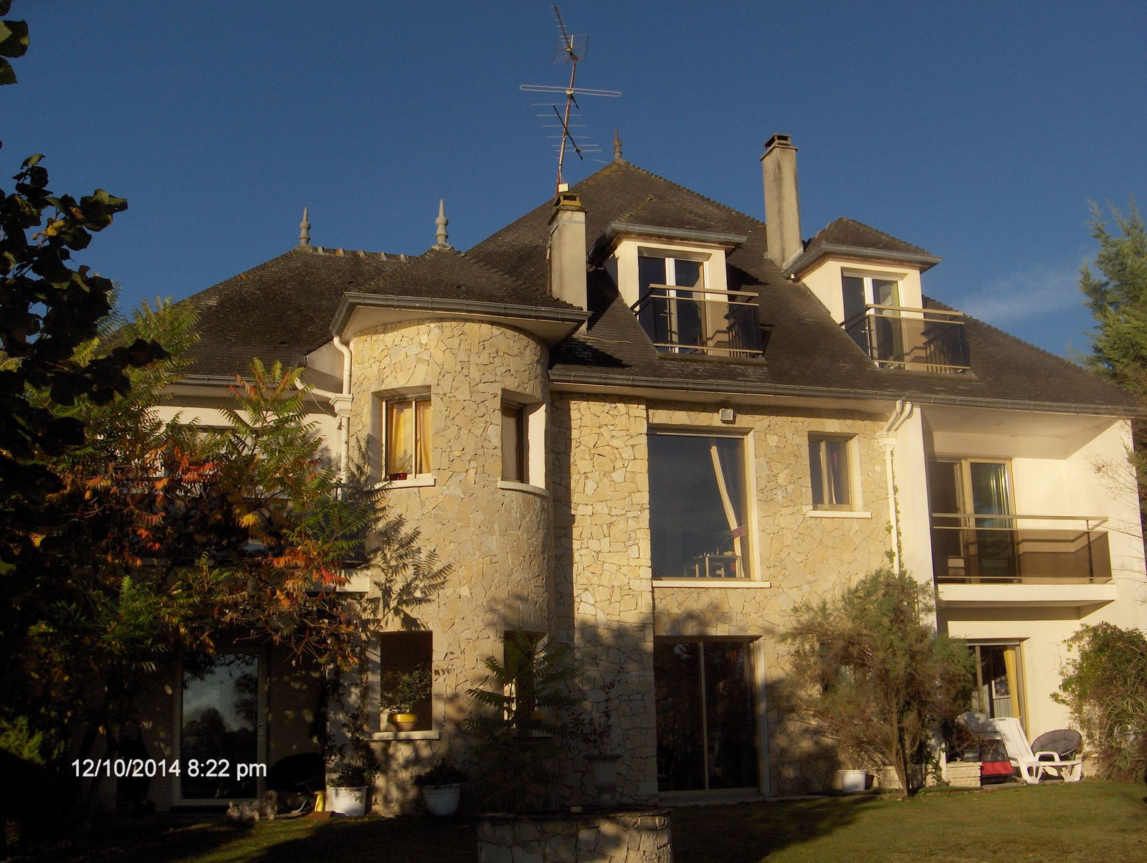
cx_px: 574
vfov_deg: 36.9
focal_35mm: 39
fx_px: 1294
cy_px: 432
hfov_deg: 47.8
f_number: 4.8
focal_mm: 8
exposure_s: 1/1351
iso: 50
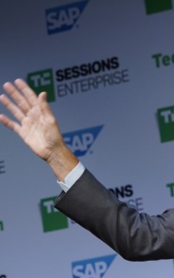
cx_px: 218
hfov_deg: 4.4
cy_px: 138
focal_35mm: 301
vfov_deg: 7.0
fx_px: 2283
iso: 1250
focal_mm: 106
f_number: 6.3
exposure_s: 1/160
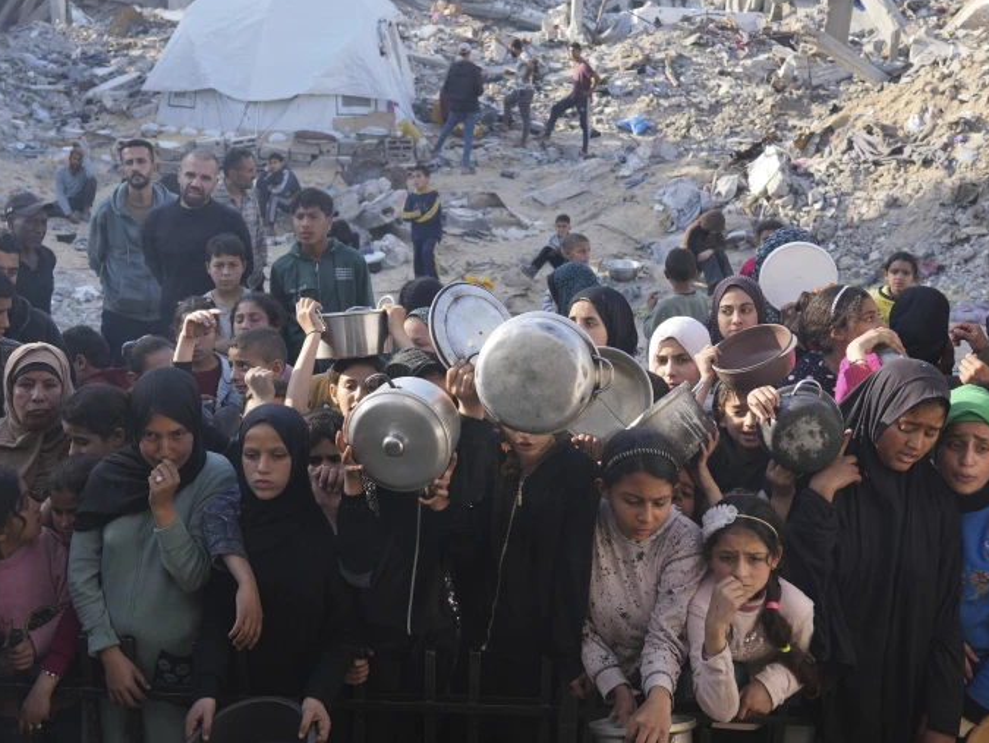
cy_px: 324
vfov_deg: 35.1
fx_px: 1172
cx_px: 403
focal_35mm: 41
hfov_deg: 45.5
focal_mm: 24
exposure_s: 1/800
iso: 250
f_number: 4
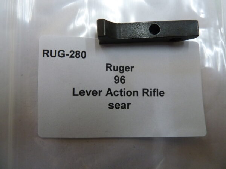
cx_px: 113
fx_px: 163
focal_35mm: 25
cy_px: 84
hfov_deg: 69.4
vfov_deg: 54.9
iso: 320
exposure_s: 1/30
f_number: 3.3
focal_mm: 4.1
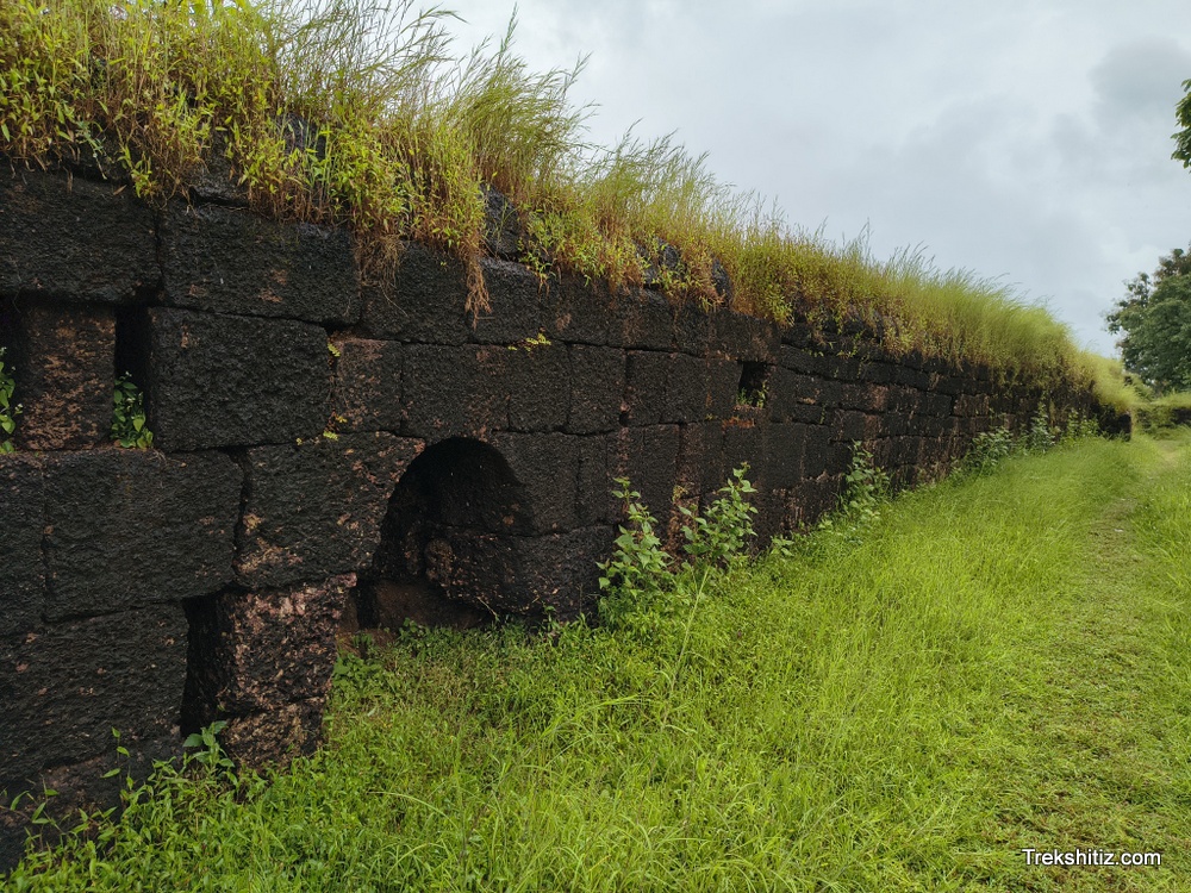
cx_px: 596
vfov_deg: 56.8
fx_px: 826
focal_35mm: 24
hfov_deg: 71.6
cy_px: 446
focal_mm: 5.56
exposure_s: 1/1229
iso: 101
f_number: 1.8
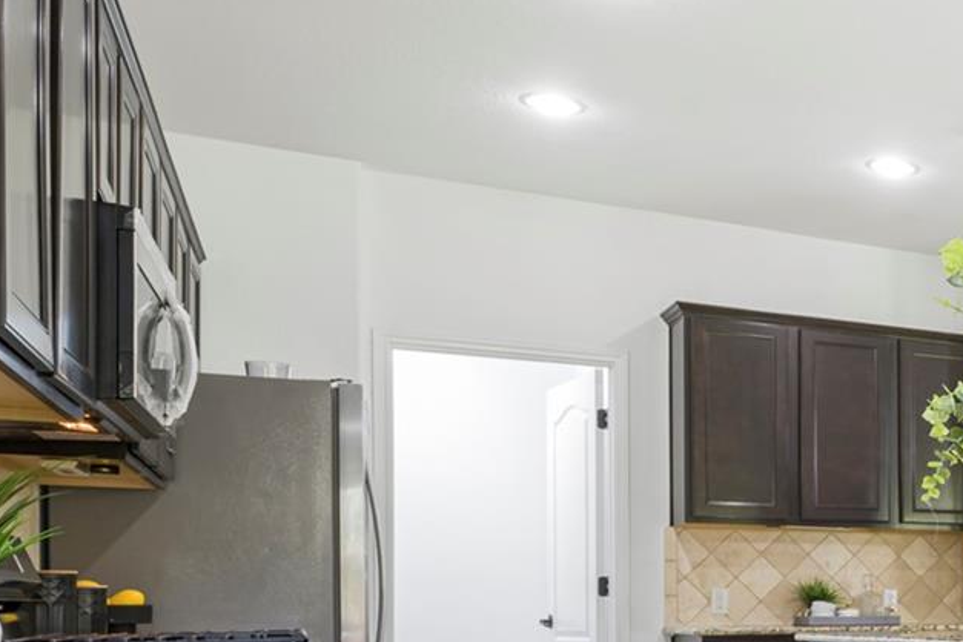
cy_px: 598
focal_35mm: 51
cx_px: 1270
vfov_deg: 25.7
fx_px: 1354
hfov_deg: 30.4
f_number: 11
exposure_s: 1/2
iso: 250
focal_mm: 15.5
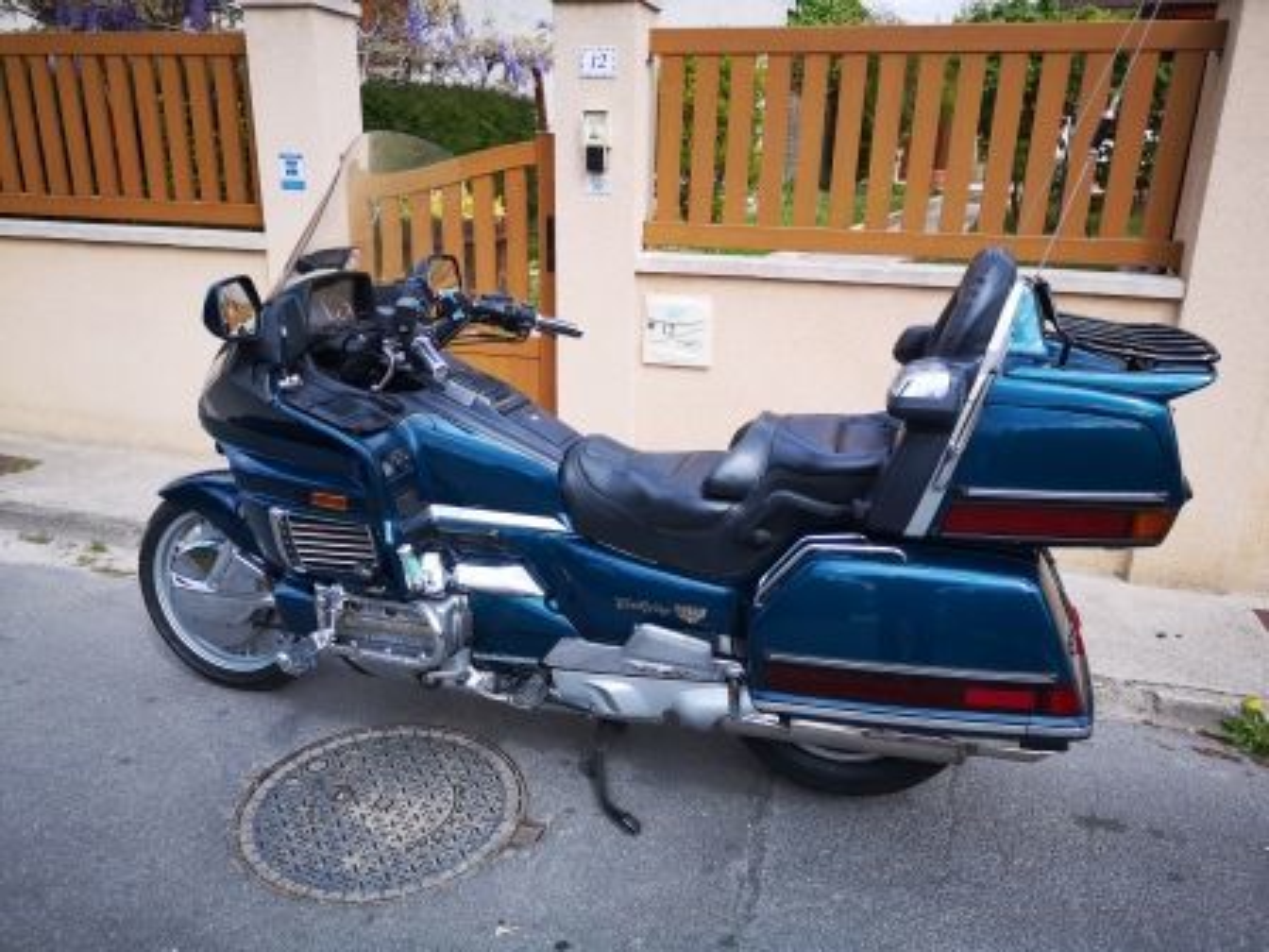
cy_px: 476
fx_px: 990
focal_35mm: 27
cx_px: 634
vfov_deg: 51.4
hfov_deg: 65.3
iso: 50
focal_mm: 5.58
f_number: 1.8
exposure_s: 1/894
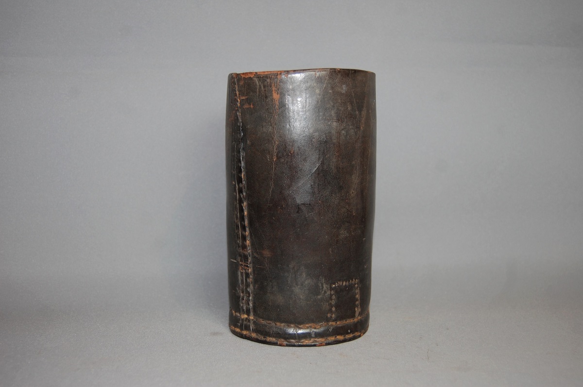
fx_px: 679
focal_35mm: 42
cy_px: 194
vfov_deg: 31.8
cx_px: 292
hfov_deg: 46.4
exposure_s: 1/60
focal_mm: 28
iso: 400
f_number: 4.2
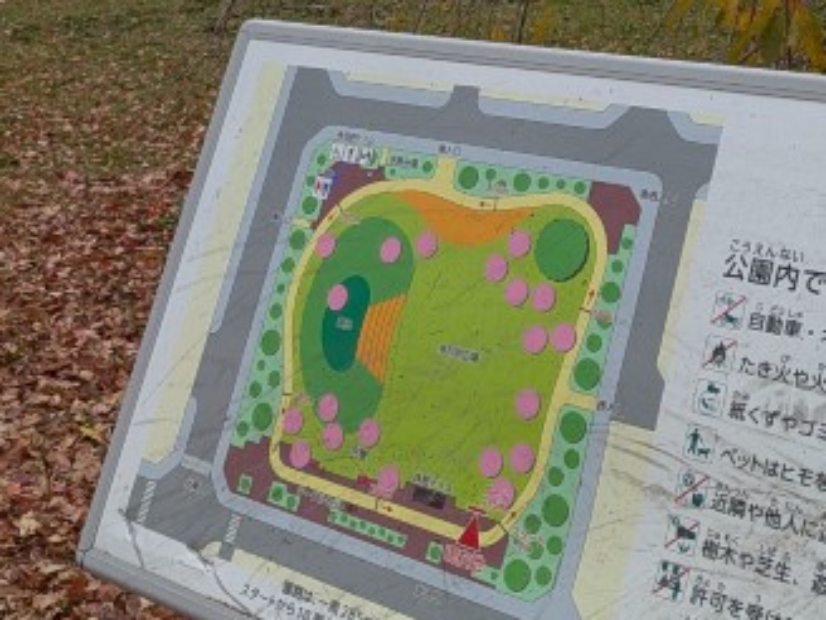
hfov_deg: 25.8
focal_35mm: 75
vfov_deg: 19.1
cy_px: 0
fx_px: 1790
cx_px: 262
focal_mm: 4.53
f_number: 1.7
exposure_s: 1/243
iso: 29
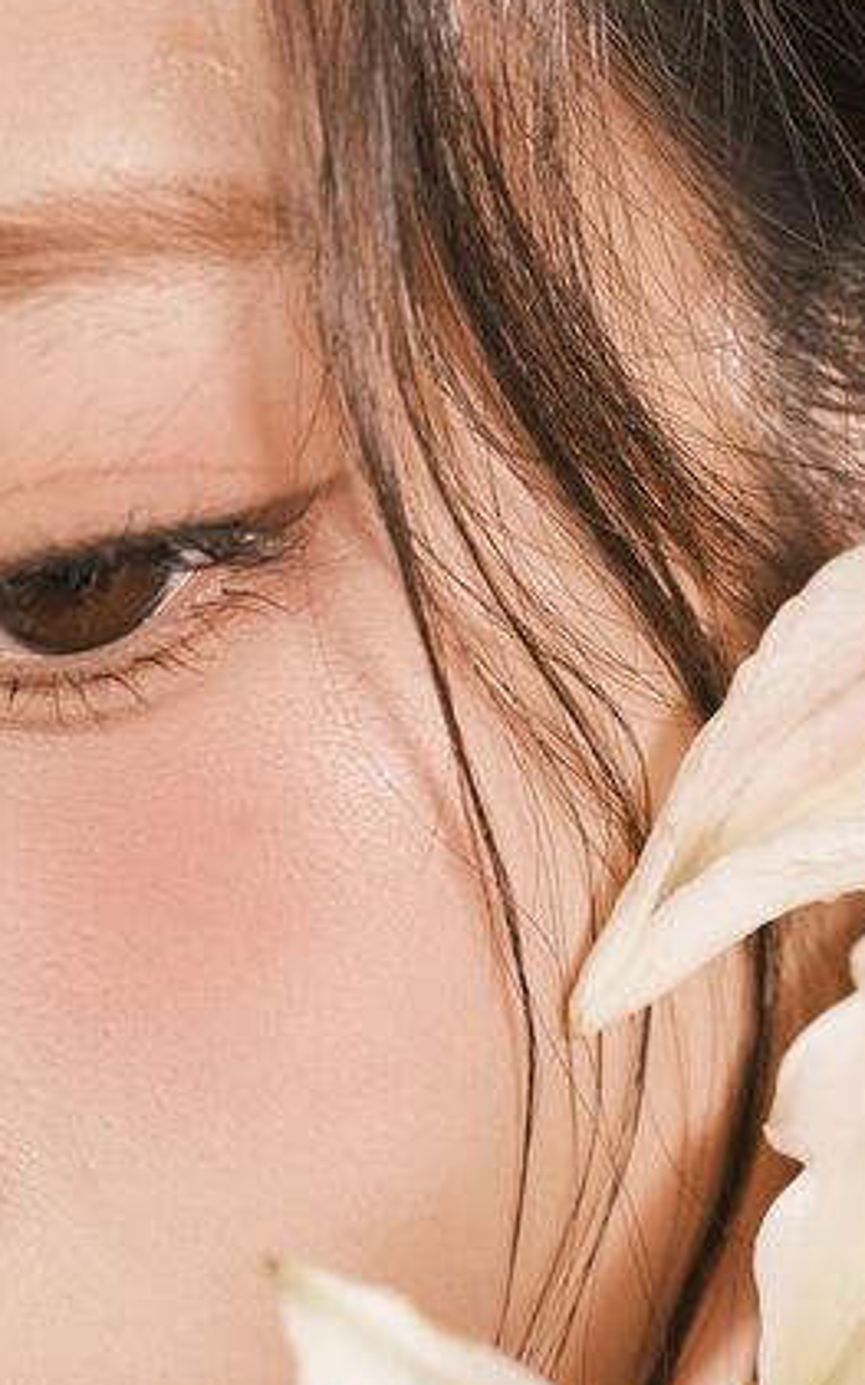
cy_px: 1536
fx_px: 9584
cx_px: 283
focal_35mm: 254
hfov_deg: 5.2
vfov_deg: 8.2
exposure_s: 1/125
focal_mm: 80
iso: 500
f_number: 4.5
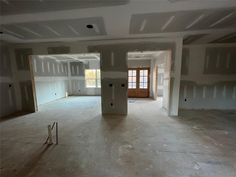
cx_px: 118
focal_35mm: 13
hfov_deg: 106.2
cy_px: 88
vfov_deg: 89.9
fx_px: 89
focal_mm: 1.57
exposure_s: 1/99
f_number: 1.8
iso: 200
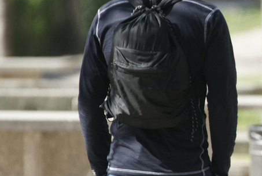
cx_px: 384
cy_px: 177
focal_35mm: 1412
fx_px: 10286
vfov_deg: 1.0
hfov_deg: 1.5
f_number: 5.6
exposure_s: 1/500
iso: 400
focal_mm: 400
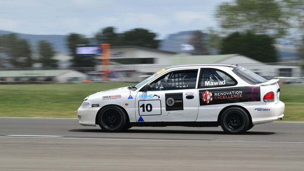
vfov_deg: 3.8
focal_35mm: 316
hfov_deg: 6.8
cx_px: 152
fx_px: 2548
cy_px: 73
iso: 125
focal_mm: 200
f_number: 11
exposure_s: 1/200
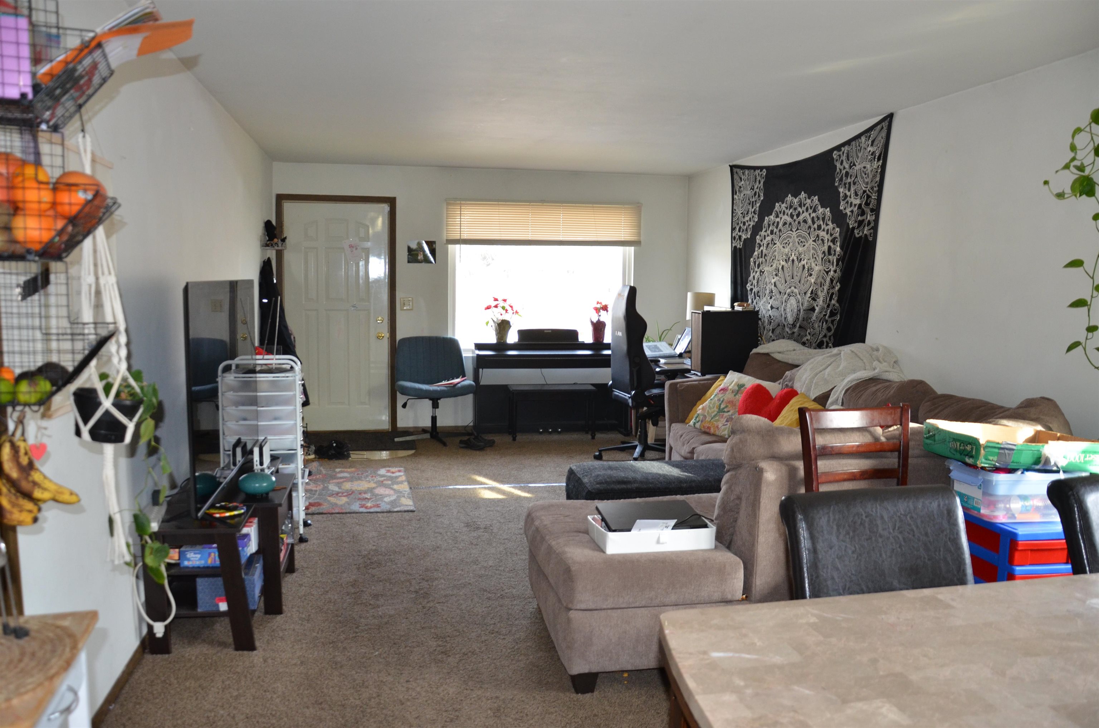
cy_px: 364
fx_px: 822
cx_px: 550
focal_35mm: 27
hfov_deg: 67.5
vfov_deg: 47.7
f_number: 3.5
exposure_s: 1/60
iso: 800
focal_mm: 18
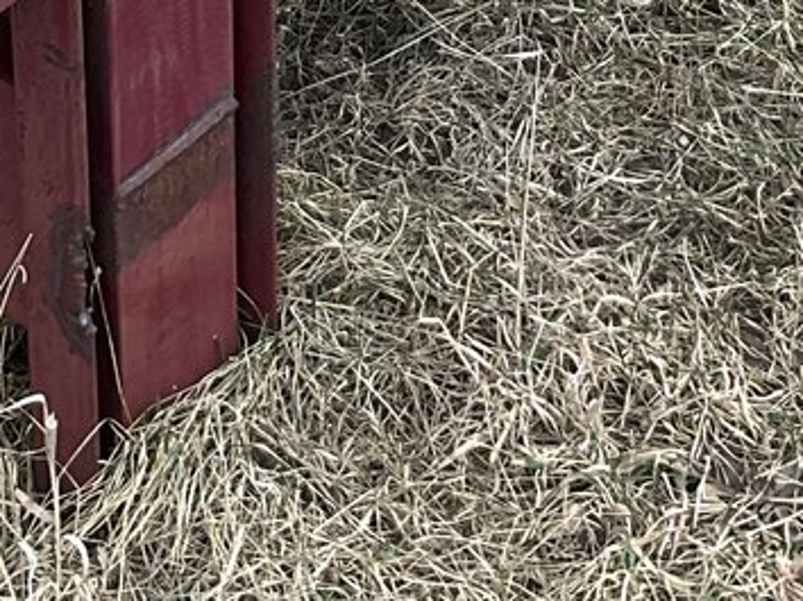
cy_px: -457
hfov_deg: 15.9
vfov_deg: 11.2
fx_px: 2875
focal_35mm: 124
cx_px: 237
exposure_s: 1/276
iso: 25
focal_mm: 3
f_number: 1.8
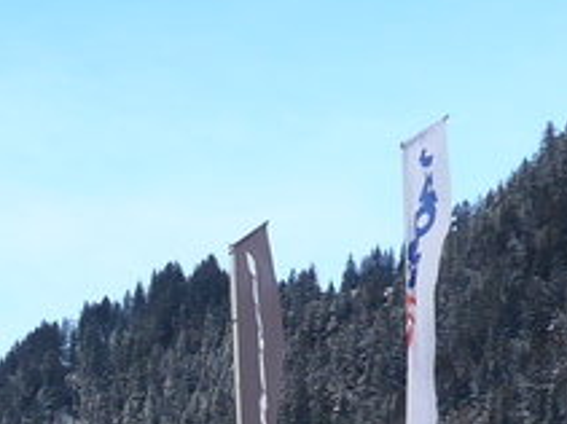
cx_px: -325
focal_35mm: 165
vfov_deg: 8.5
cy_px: 867
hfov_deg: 11.4
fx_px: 2701
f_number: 2.8
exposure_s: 1/320
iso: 80
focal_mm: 6
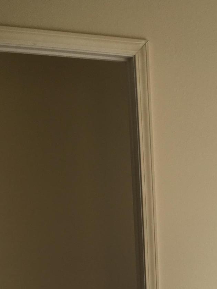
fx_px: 577
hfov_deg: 20.4
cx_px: 231
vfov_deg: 26.3
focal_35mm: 69
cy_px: 305
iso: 25
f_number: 2.2
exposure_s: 1/209
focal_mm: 4.15
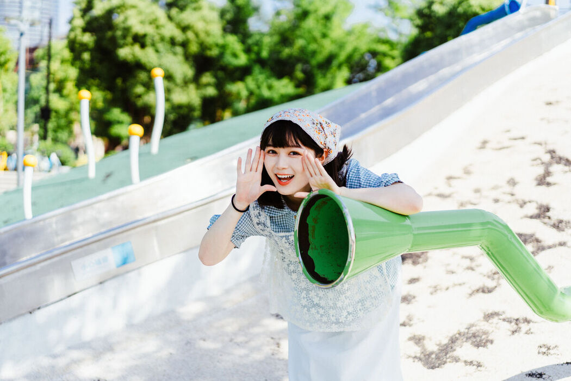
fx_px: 872
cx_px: 286
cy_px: 190
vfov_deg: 24.6
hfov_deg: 36.2
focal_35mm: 55
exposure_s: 1/2000
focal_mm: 55
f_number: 2.2
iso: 100
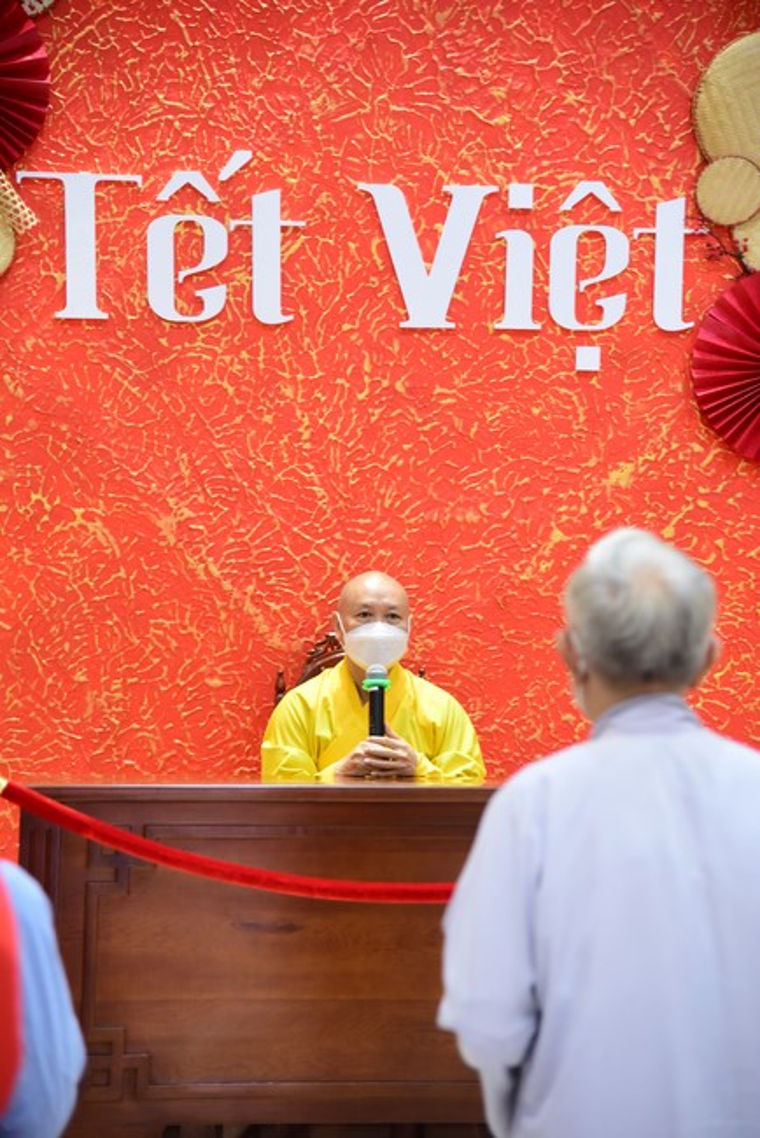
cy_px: 569
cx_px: 380
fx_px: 3005
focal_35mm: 95
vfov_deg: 21.4
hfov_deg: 14.4
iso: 2500
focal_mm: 95
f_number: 4
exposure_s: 1/100
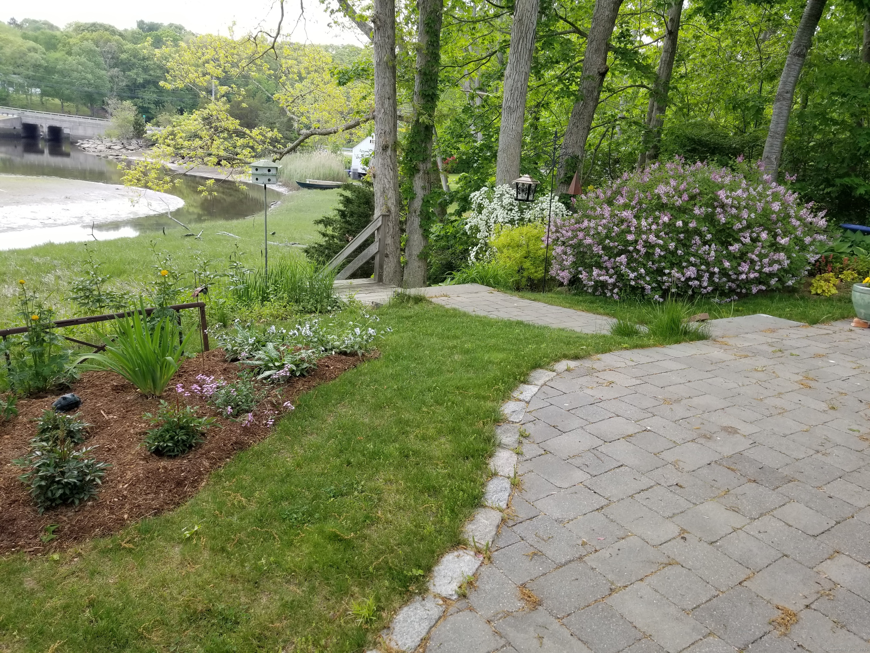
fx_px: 653
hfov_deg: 67.3
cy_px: 326
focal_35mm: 26
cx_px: 435
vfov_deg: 53.1
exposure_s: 1/458
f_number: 1.7
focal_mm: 4.25
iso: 50
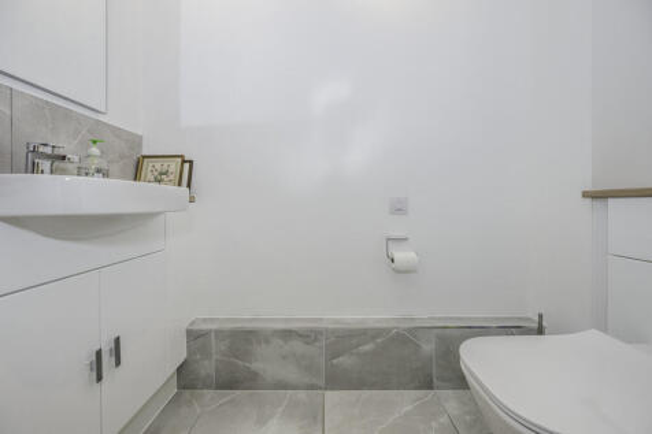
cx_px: 326
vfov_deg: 81.2
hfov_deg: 104.3
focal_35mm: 14
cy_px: 217
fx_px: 253
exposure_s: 1/125
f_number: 7.1
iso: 320
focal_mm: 14
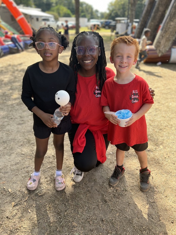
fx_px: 176
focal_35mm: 26
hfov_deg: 53.1
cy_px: 118
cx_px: 88
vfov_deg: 67.3
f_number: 1.5
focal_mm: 5.7
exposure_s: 1/539
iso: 50
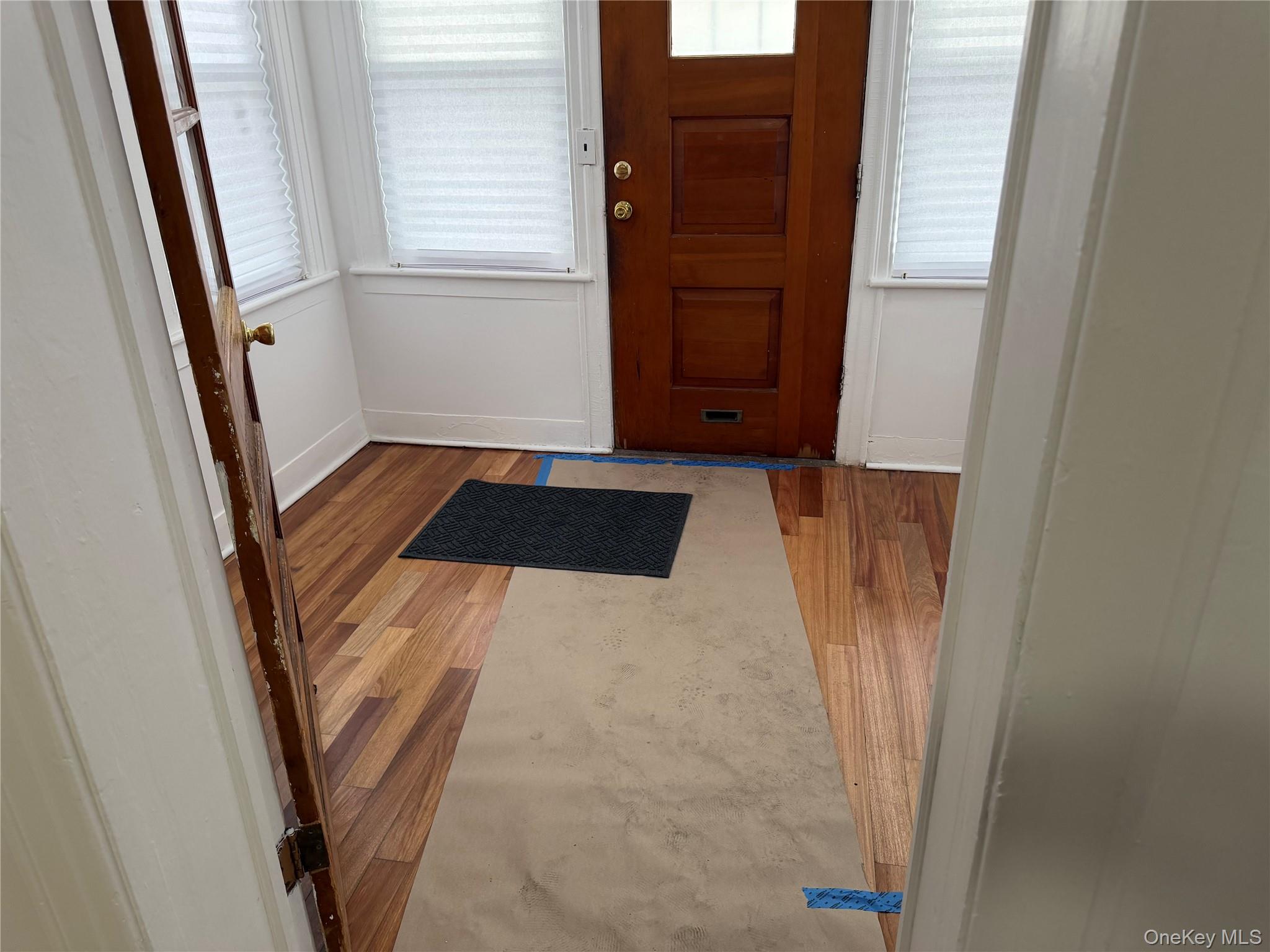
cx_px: 635
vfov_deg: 56.8
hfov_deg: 71.6
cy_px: 476
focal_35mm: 24
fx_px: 881
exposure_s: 1/120
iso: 200
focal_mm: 6.76
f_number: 1.78
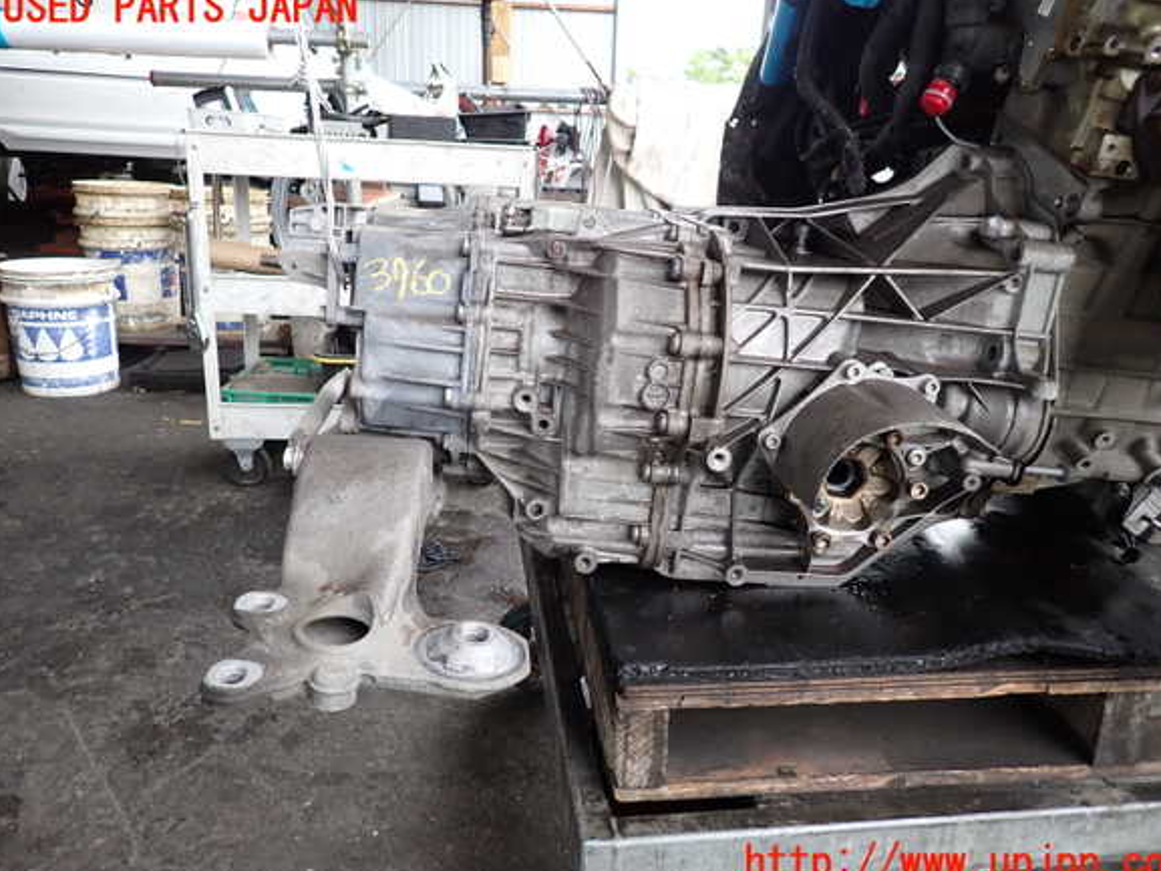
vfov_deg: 53.1
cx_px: 596
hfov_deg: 67.3
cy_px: 437
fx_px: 872
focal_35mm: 26
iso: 200
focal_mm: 4.5
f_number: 2
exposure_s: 1/125
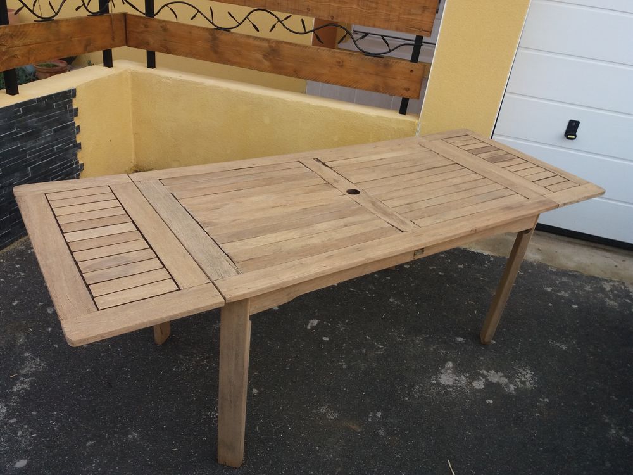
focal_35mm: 28
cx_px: 316
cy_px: 238
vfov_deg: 49.7
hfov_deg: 63.4
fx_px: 512
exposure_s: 1/518
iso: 64
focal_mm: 3.7
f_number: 1.9
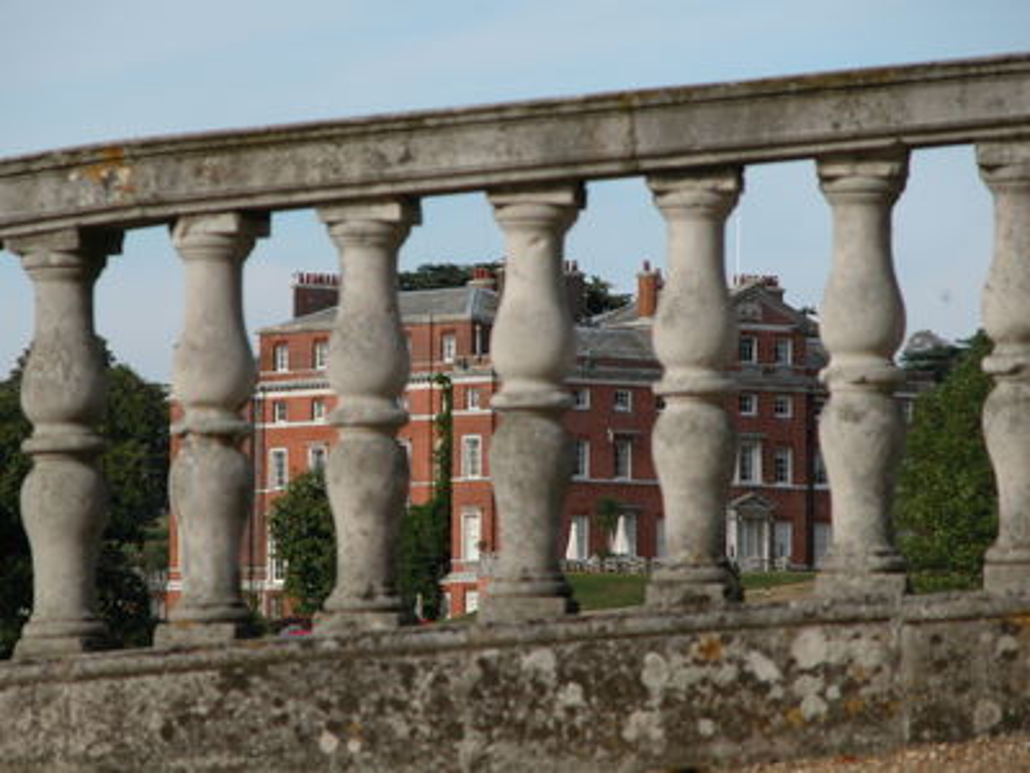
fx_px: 8212
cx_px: 515
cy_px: 386
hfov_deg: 7.2
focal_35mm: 276
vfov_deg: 5.4
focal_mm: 71.2
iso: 100
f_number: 5.3
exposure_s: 1/477
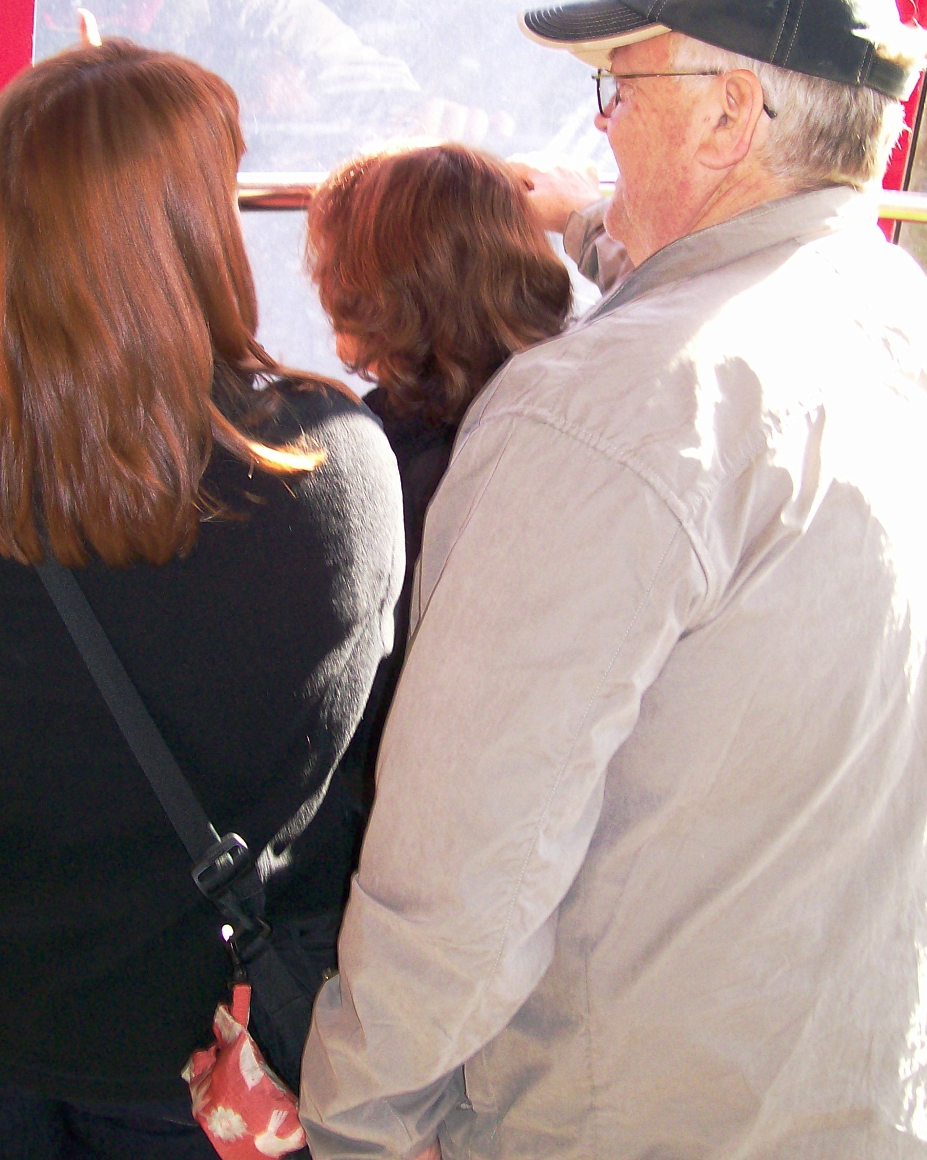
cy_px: 457
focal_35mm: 49
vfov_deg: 37.9
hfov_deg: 30.8
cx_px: 416
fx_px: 1681
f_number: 2.7
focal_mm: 6
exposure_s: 1/98.2
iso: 140
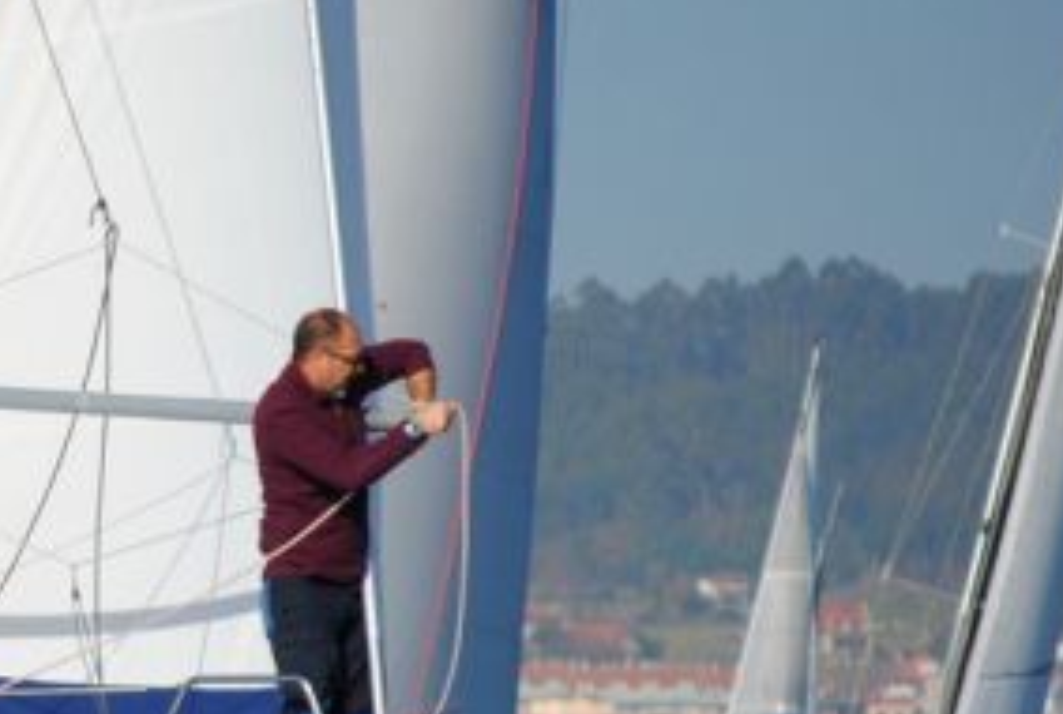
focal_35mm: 635
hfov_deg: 3.2
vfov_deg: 2.2
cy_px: 746
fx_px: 18790
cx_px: -214
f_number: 5
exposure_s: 1/1600
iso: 200
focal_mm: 150
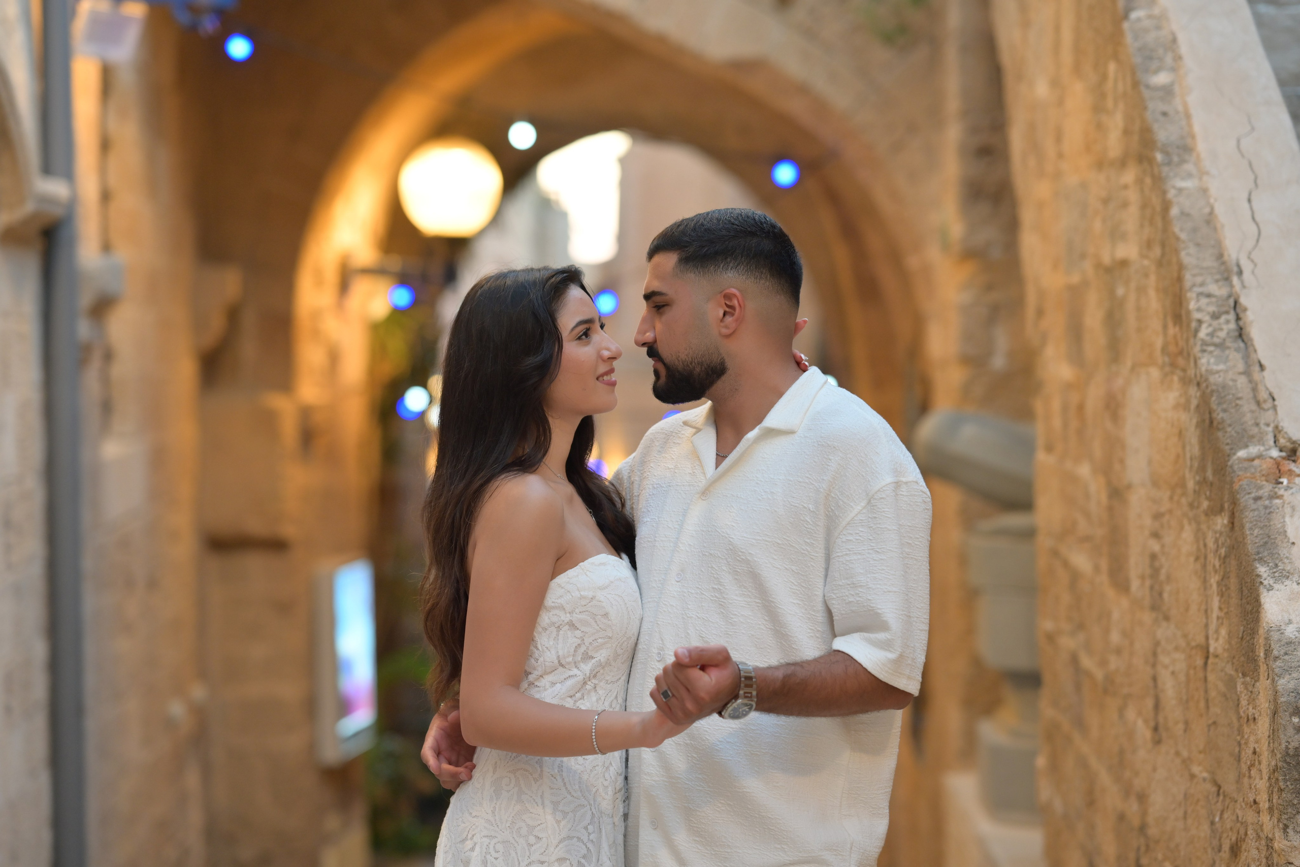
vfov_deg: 16.1
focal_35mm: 85
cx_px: 650
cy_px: 434
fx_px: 3069
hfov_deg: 23.9
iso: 800
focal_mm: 85
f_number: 2.5
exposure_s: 1/250
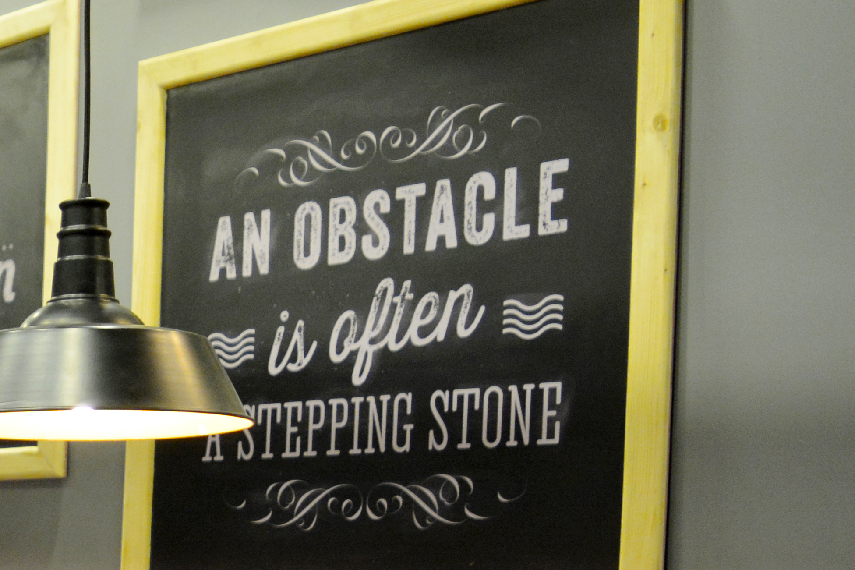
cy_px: 702
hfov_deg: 21.1
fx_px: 1971
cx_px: -382
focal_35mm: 83
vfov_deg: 15.8
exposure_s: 1/13
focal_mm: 18
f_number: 3.5
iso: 1000
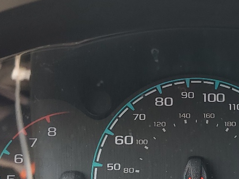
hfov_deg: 23.8
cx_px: 190
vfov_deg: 18.2
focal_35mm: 81
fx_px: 559
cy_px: 115
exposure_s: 1/250
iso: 50
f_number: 1.5
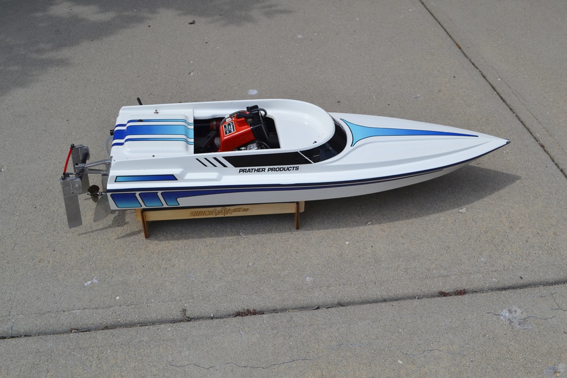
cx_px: 284
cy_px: 189
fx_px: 614
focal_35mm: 39
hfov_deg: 49.5
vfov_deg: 34.2
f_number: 8
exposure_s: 1/250
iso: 100
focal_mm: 26
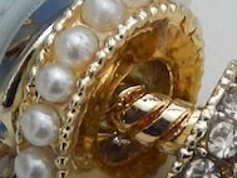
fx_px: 5275
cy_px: 112
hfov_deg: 2.6
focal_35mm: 770
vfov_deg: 1.9
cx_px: 33
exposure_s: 1/20
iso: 400
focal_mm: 18.7
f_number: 4.5
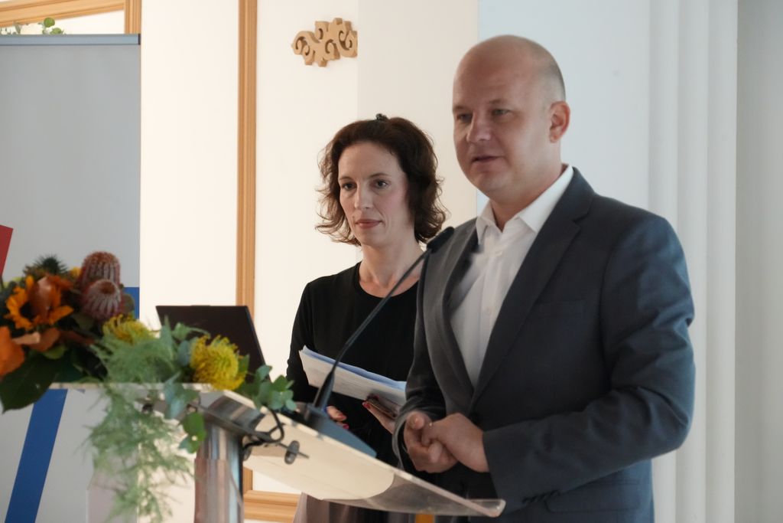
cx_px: 392
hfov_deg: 12.6
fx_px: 3546
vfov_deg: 8.4
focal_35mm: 163
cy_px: 262
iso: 12800
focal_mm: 163
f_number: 10
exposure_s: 1/50
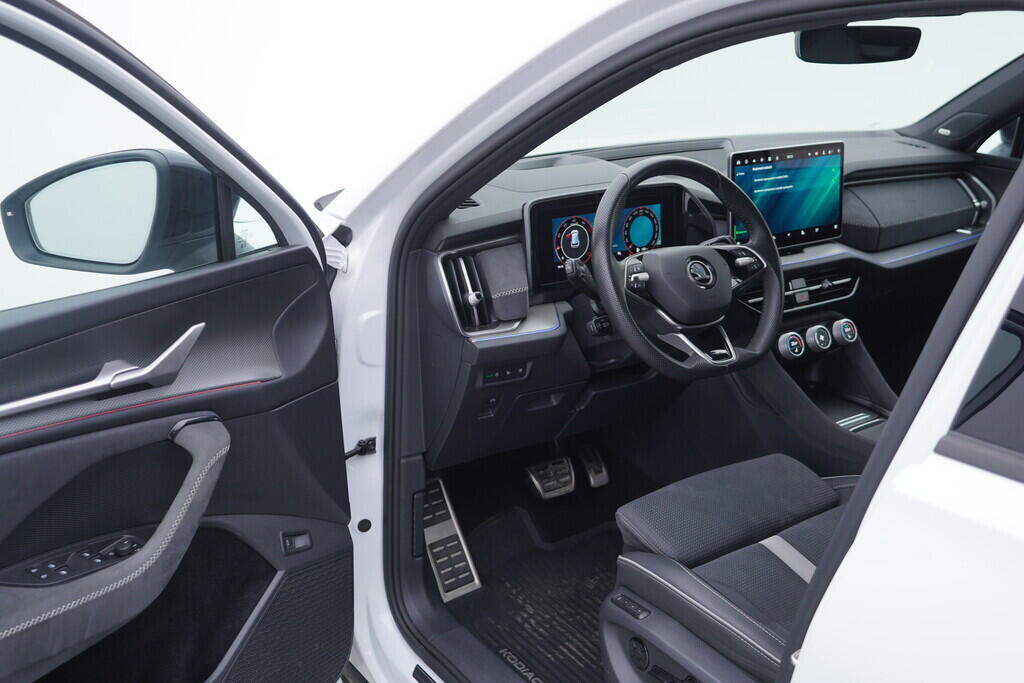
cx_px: 512
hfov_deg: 53.1
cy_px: 342
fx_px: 1024
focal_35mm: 36
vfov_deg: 36.9
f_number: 3.2
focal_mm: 24
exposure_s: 1/50
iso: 125
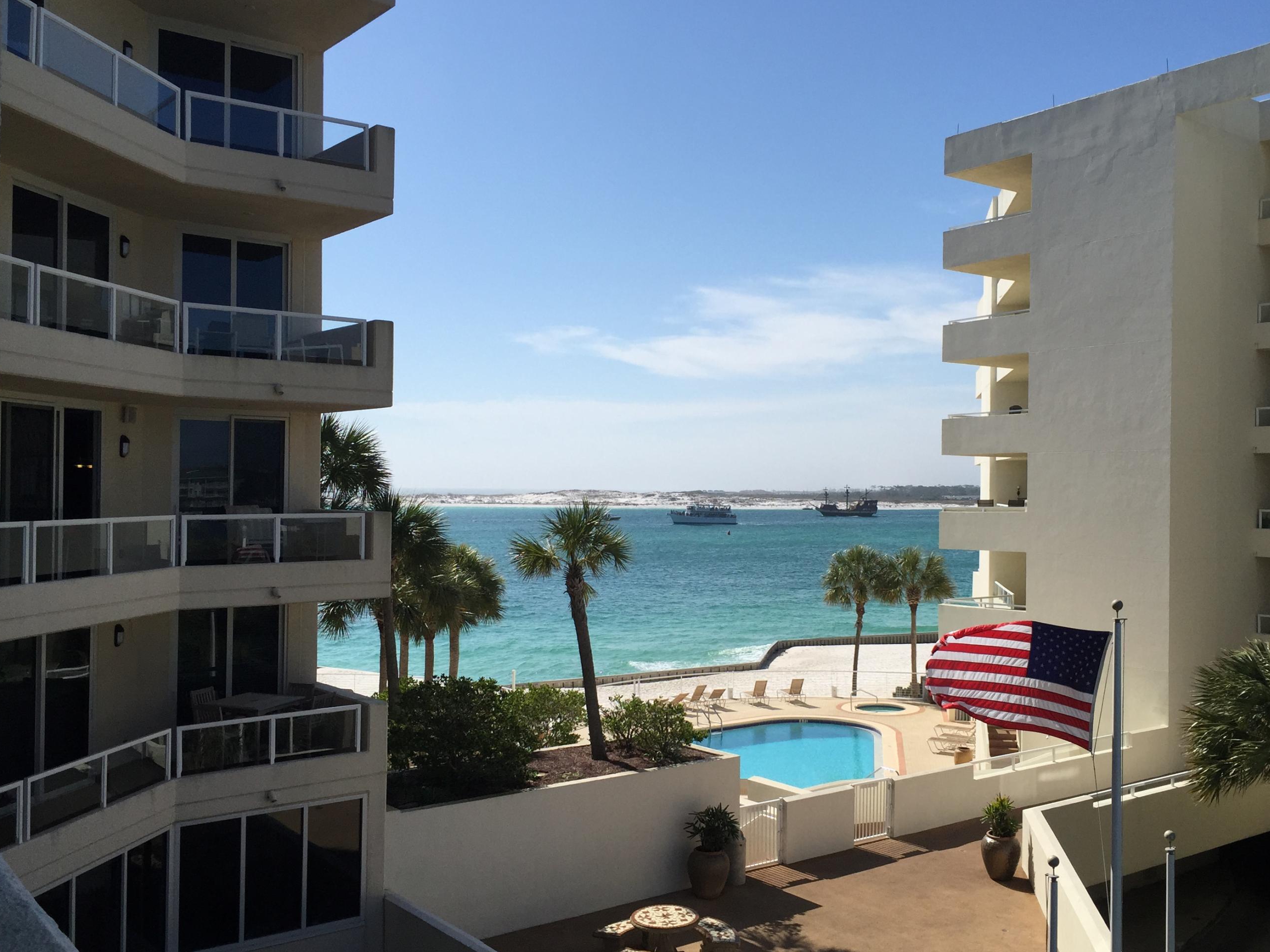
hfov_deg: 53.7
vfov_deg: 41.8
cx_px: 738
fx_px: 1247
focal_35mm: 34
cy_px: 487
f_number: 2.2
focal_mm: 4.15
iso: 32
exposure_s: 1/3968
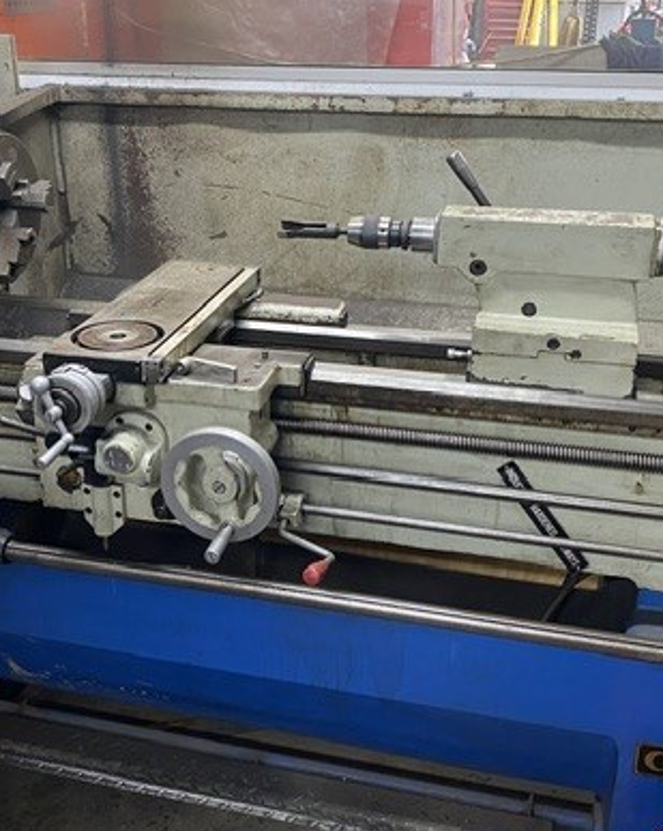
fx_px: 1031
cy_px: 393
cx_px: 292
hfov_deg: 35.6
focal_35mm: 42
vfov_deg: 43.8
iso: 200
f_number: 1.8
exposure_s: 1/50
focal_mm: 4.25
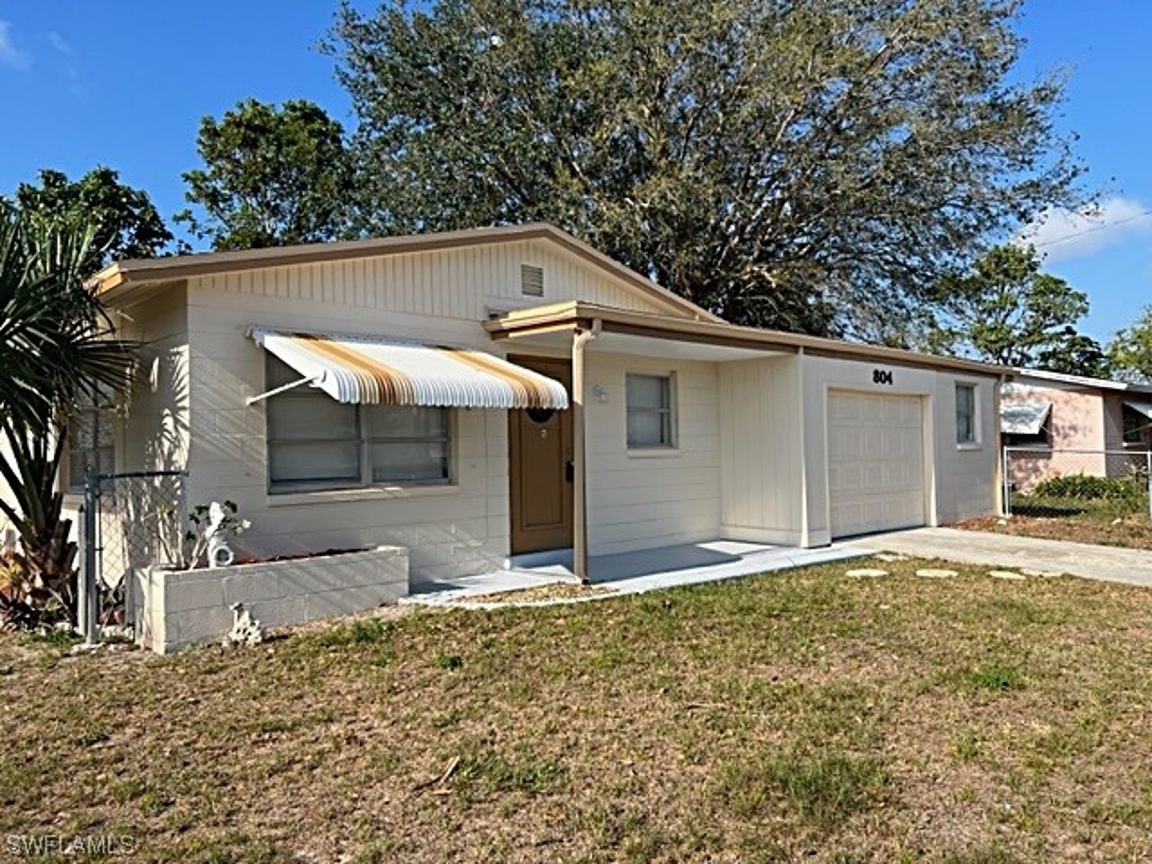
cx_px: 576
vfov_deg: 53.1
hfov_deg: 67.3
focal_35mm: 26
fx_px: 865
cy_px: 432
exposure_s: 1/3968
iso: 50
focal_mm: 5.7
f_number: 1.5
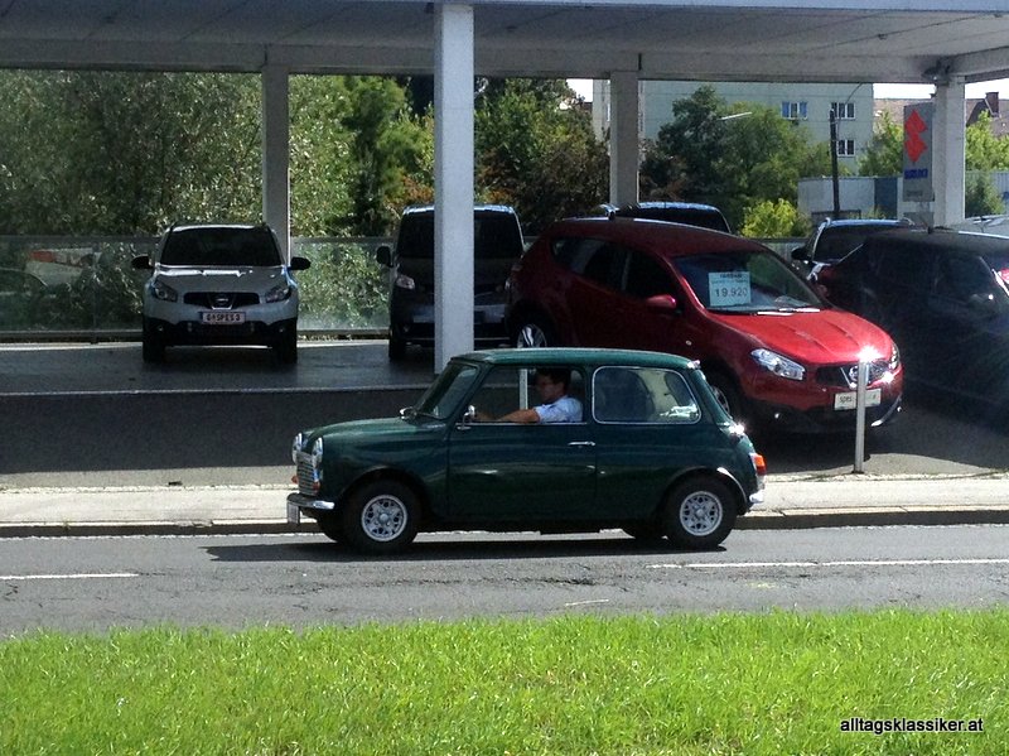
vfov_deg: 40.7
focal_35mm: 35
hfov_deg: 52.7
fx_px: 1020
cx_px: 504
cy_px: 378
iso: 50
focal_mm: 4.28
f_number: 2.4
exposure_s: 1/1842
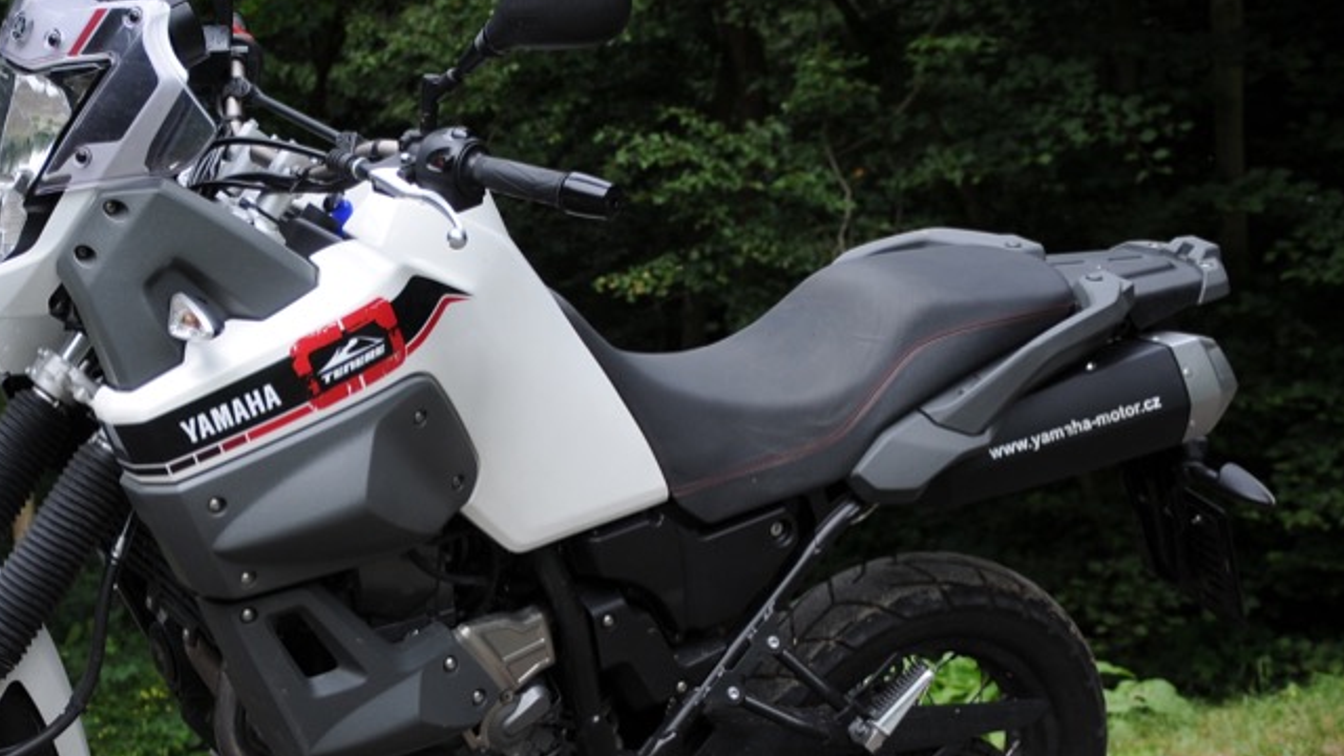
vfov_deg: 13.4
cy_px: 484
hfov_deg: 23.4
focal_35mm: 90
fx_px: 3207
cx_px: 334
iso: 200
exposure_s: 1/400
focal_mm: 34
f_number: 4.2
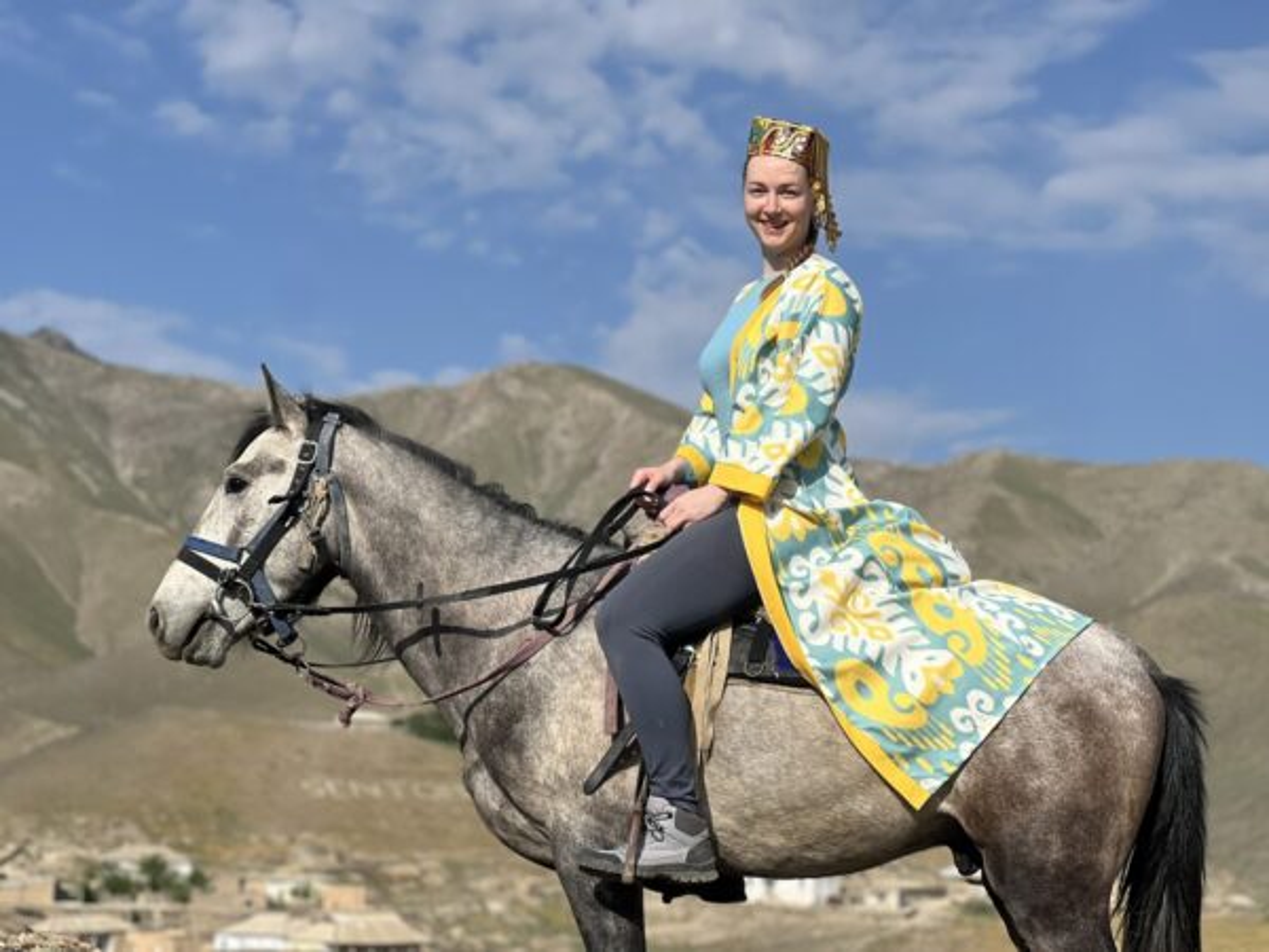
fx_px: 2823
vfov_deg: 19.1
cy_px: 476
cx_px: 634
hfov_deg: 25.3
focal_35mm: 77
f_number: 2.8
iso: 32
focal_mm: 9
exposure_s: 1/1206
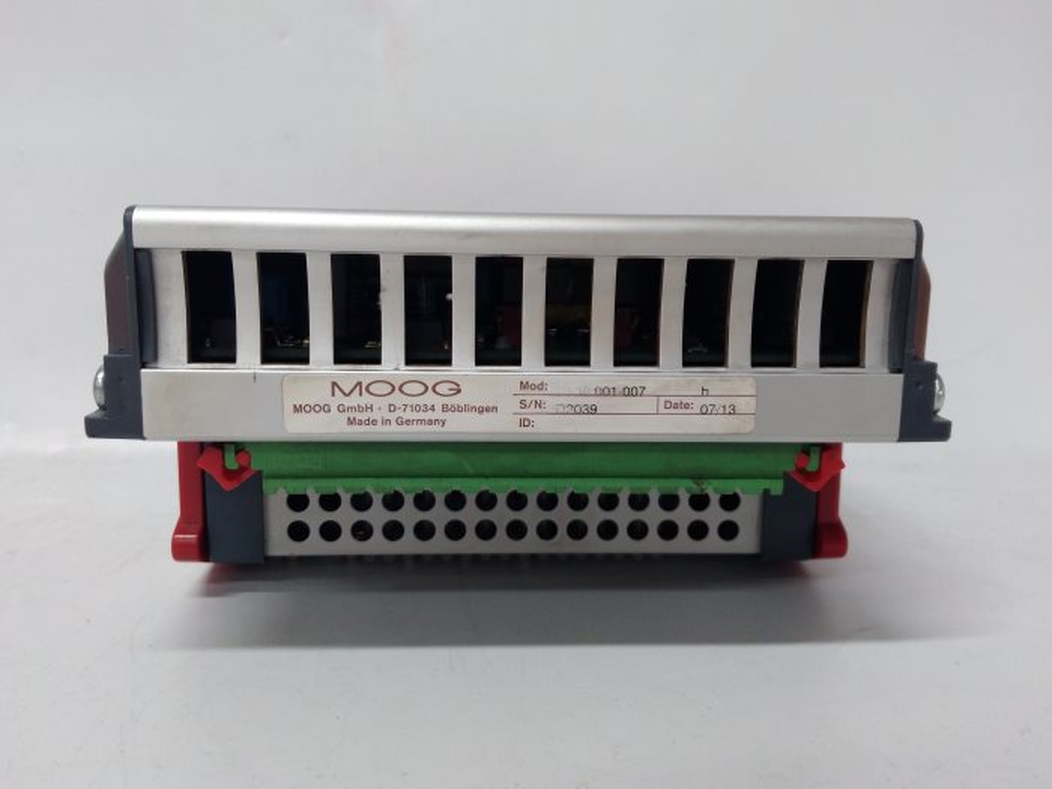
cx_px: 526
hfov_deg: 65.3
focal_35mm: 27
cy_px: 394
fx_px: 821
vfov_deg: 51.4
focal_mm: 3.79
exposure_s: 1/33
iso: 205
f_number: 2
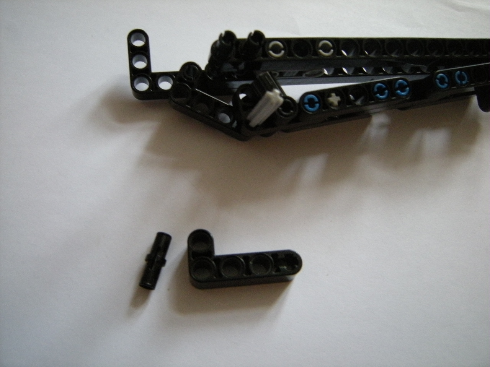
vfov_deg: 49.7
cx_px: 245
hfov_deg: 63.4
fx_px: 396
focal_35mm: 28
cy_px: 184
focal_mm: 4.7
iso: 400
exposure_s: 1/41.6
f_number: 2.8
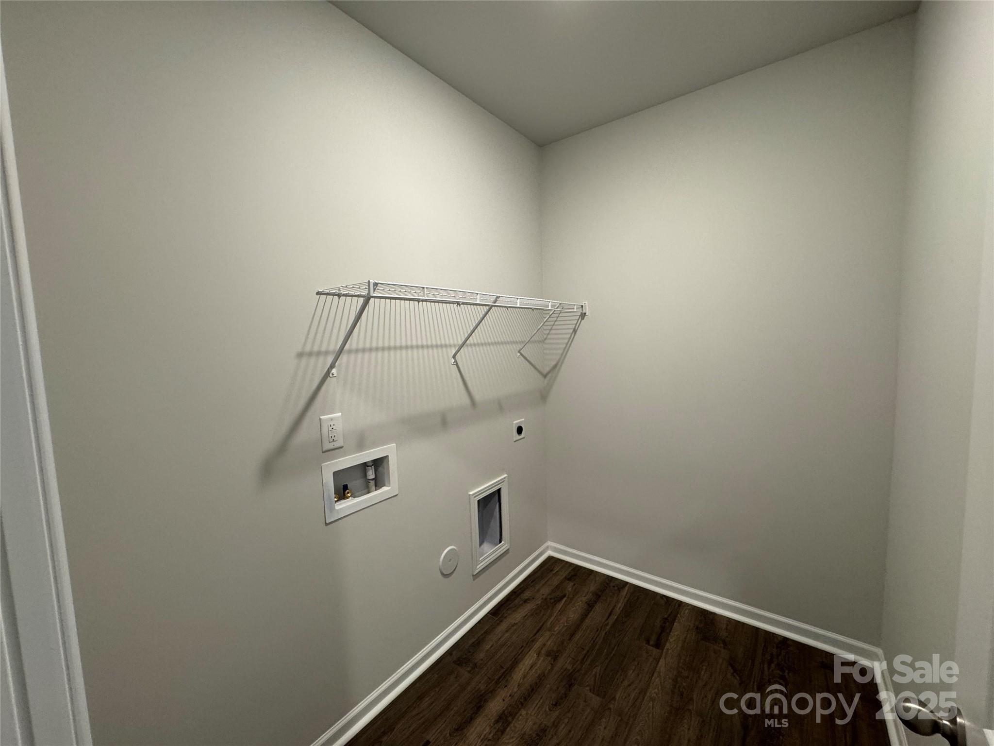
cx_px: 497
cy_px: 373
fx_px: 402
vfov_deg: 85.7
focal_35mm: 14
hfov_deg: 102.1
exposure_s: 1/60
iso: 200
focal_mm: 2.22
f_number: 2.2
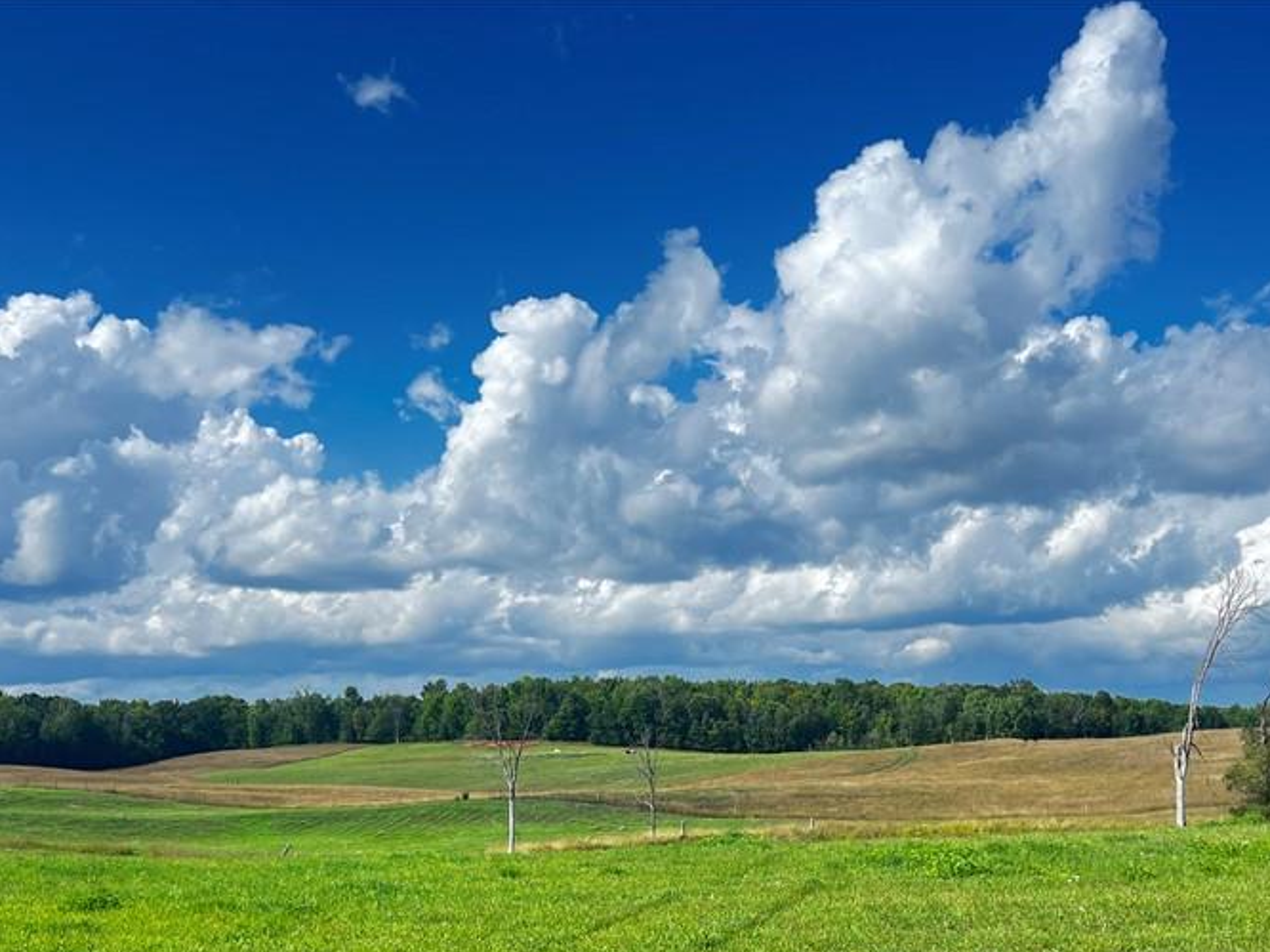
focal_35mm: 40
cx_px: 789
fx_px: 1467
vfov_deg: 35.1
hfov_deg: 46.4
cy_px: 729
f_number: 1.5
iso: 50
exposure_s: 1/1724
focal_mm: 5.7
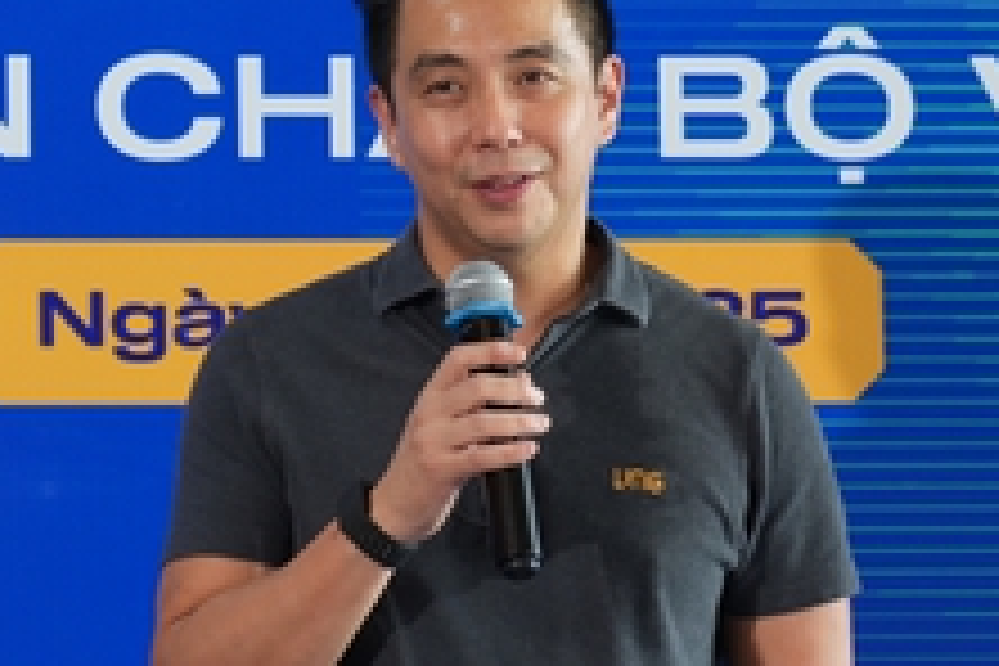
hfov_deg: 8.9
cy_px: 245
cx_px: 346
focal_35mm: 230
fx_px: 6382
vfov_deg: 6.0
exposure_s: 1/200
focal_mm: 70
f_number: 2.8
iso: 800
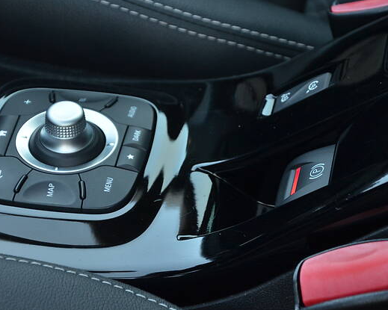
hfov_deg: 9.9
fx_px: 2239
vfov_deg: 7.9
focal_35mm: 195
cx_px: 185
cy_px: 136
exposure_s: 1/40
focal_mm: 90
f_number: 5.6
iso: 800
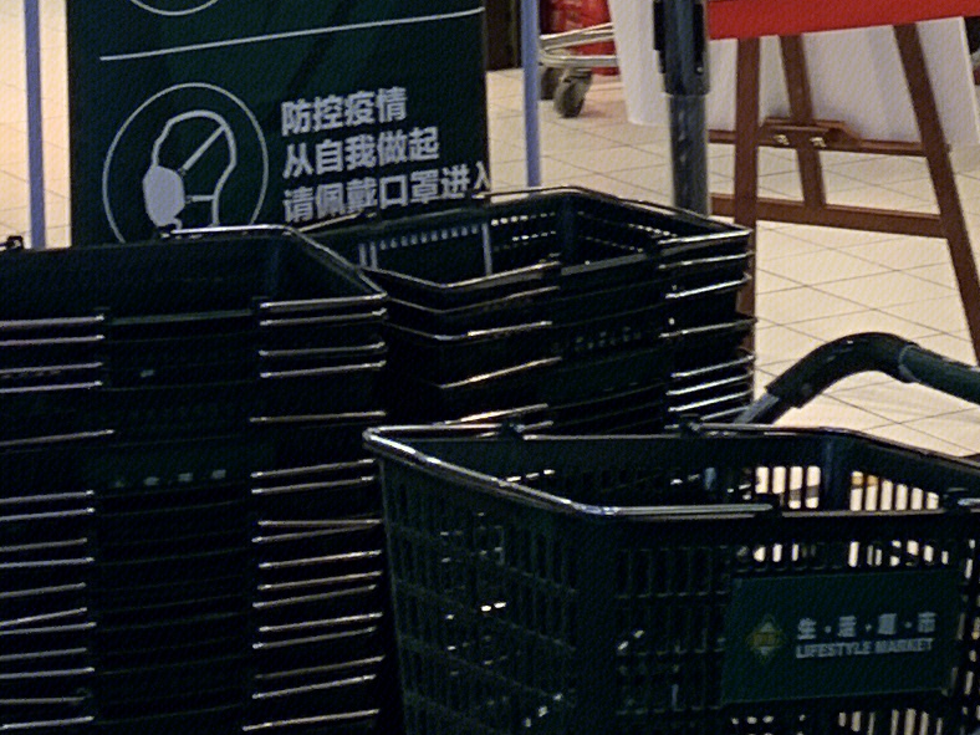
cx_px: 252
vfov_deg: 9.8
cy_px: -1053
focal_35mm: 133
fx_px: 3765
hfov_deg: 14.8
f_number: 1.8
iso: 50
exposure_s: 1/50
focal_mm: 4.25
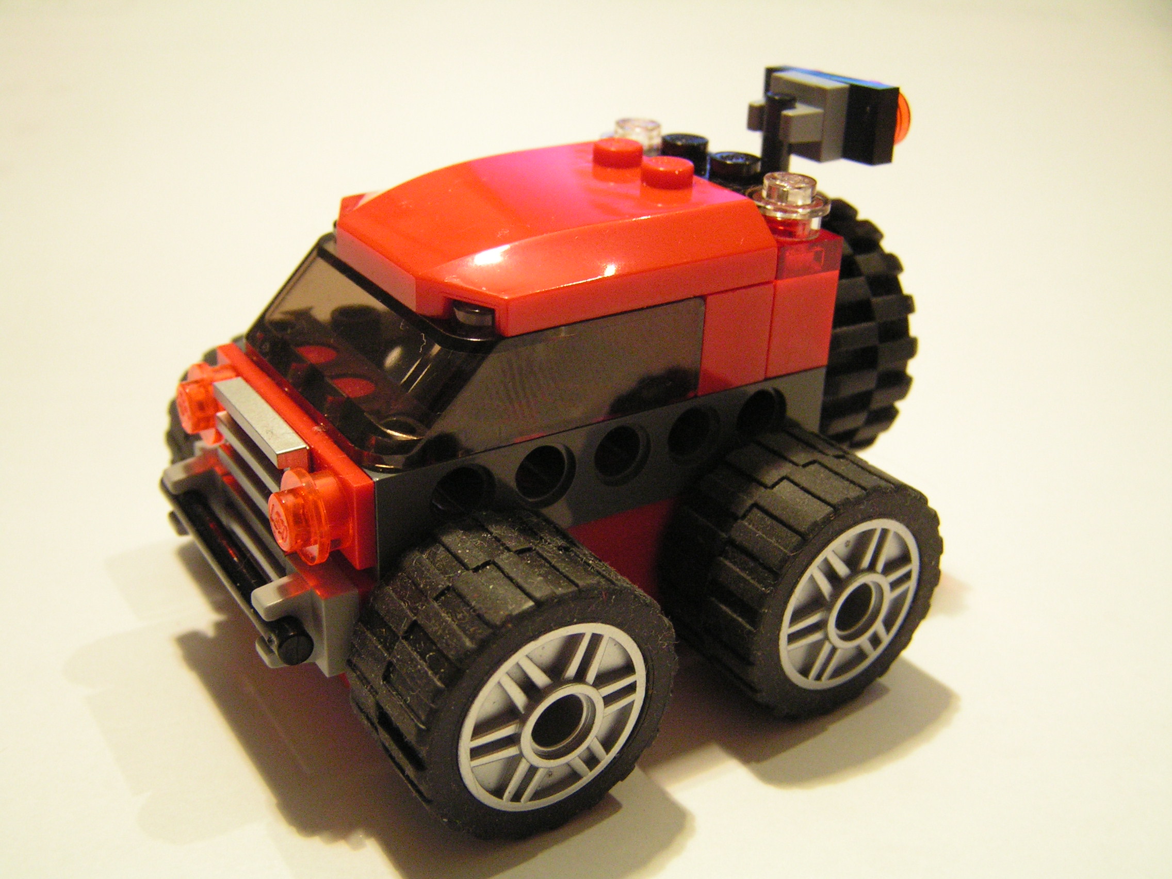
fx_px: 1287
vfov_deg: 37.7
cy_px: 440
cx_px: 586
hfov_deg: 49.0
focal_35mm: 38
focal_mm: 6.3
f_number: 2.8
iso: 200
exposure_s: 1/20
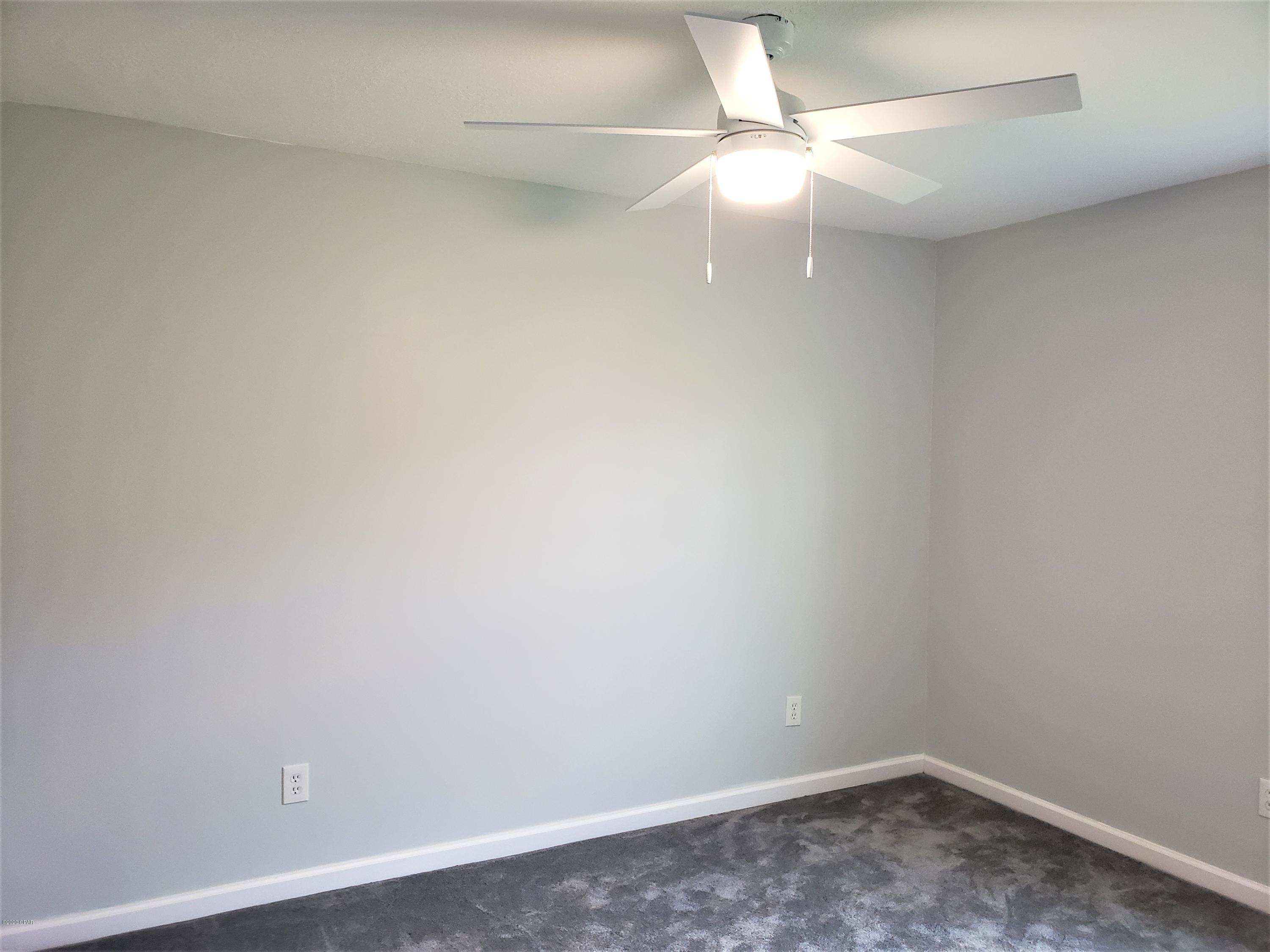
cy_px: 476
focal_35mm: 26
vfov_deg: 53.1
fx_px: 954
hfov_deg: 67.3
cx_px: 635
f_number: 2.4
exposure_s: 1/60
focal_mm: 4.3
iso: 320
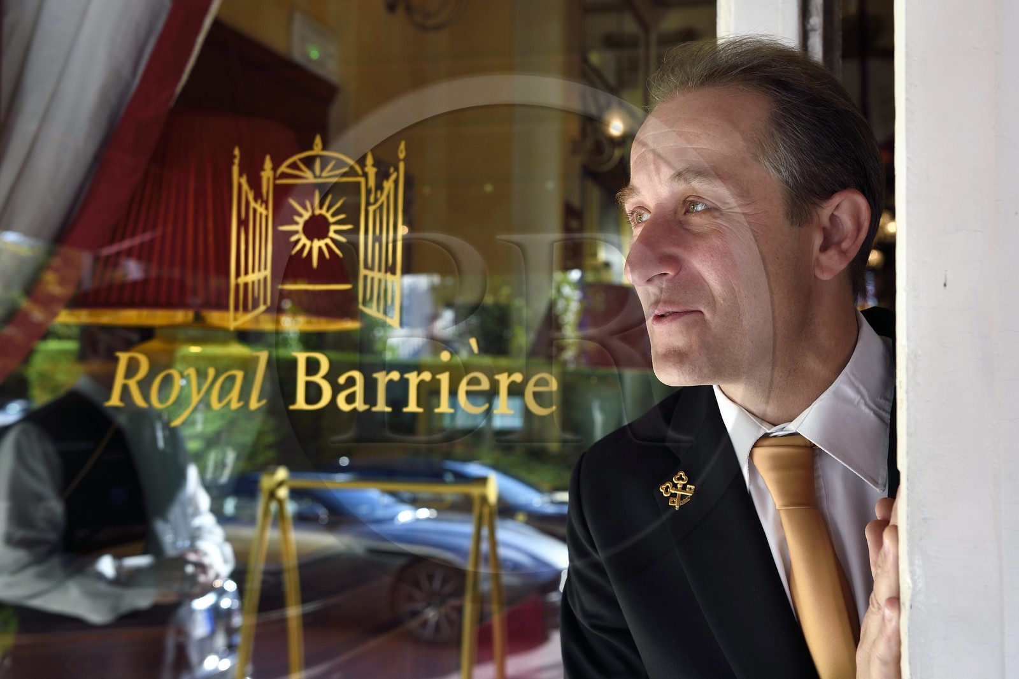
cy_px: 340
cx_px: 510
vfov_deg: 35.0
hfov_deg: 50.7
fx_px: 1075
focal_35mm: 38
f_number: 5.6
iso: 200
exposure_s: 1/80
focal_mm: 38
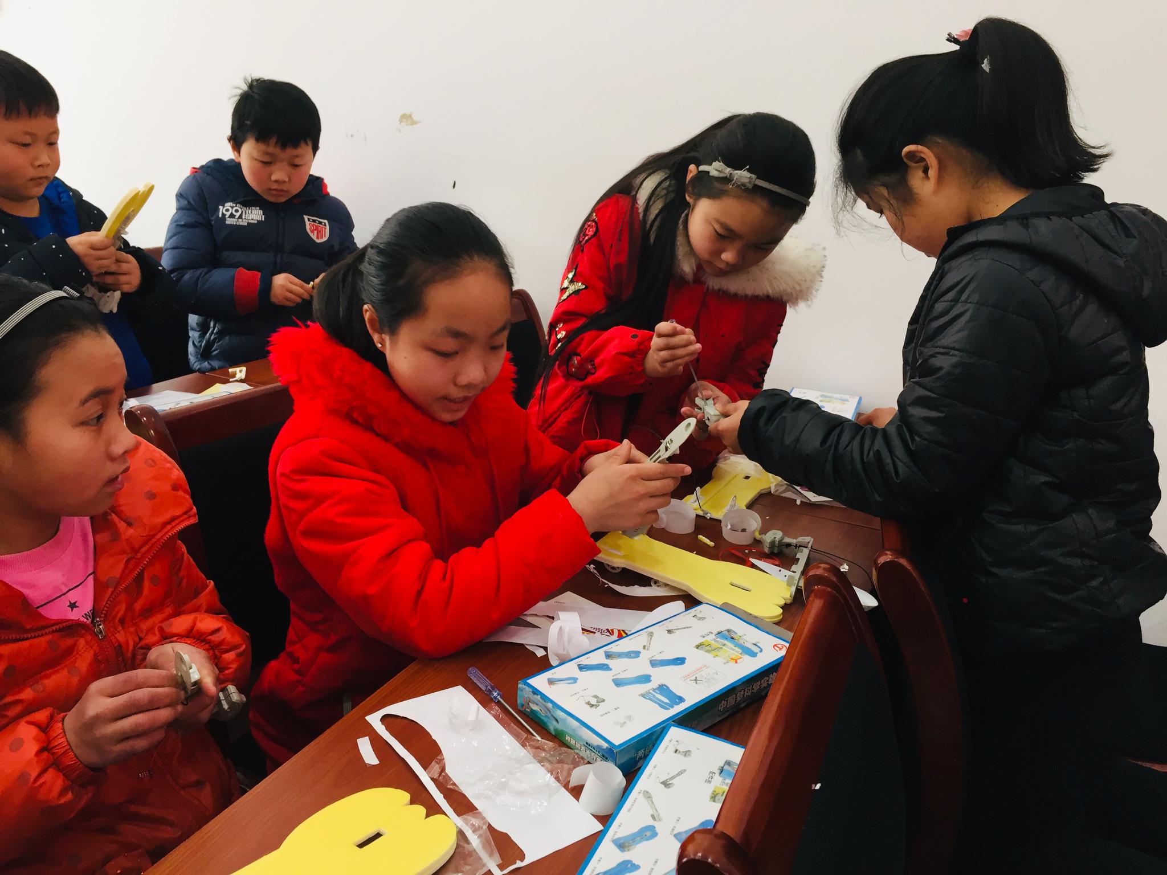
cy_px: 438
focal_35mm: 29
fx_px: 978
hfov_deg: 61.7
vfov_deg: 48.2
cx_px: 584
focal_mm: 4.15
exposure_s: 1/33
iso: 80
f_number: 2.2
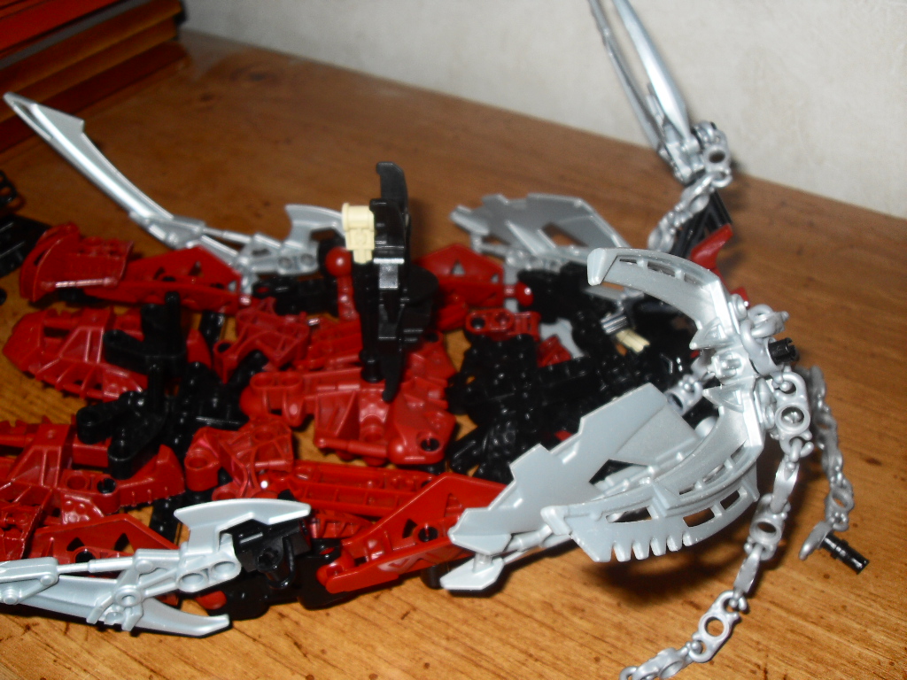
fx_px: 969
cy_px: 340
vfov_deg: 38.7
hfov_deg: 50.1
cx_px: 454
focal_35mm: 37
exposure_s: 1/45
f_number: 2.8
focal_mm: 6.3
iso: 100
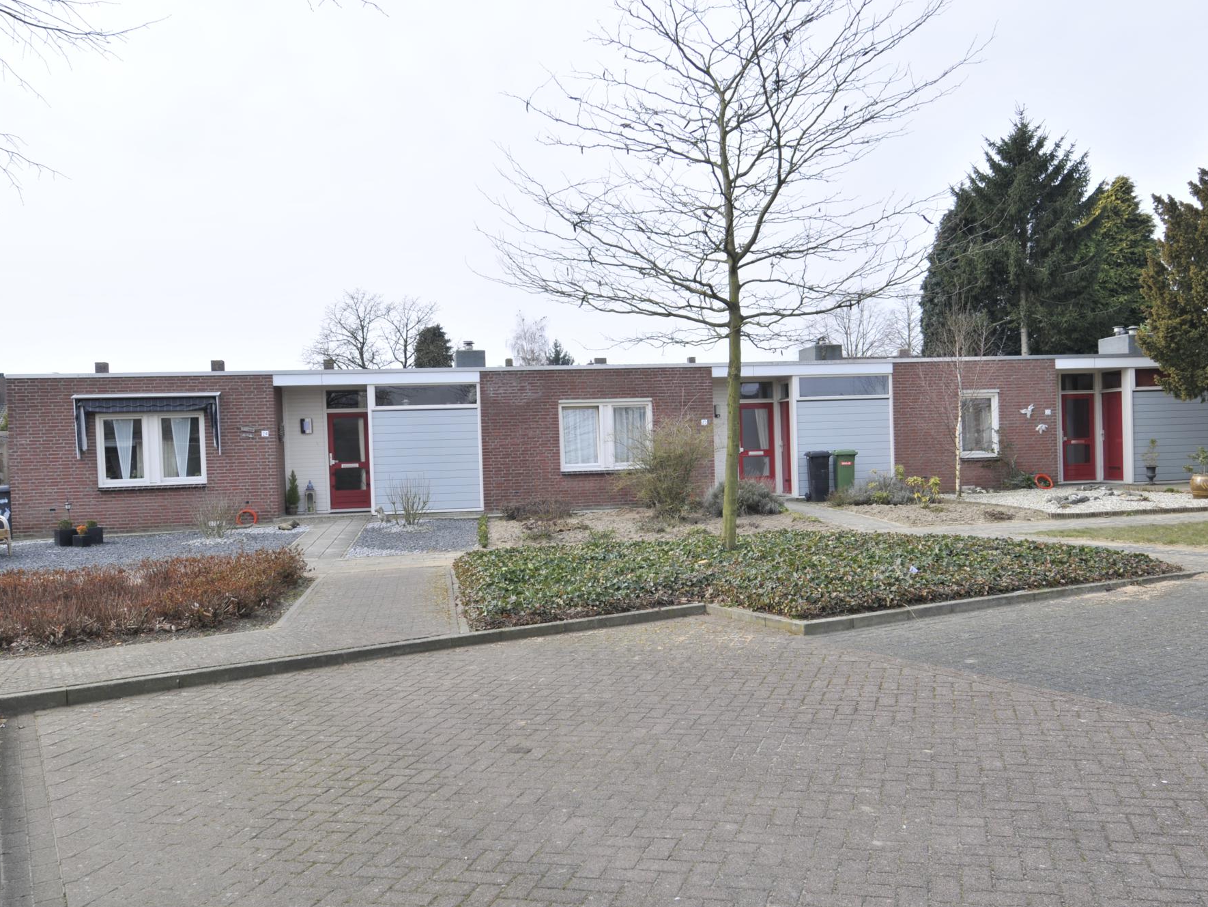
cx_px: 625
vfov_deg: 46.8
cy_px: 463
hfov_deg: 59.9
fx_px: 1047
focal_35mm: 30
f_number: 9
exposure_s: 1/250
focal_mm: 18
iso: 200
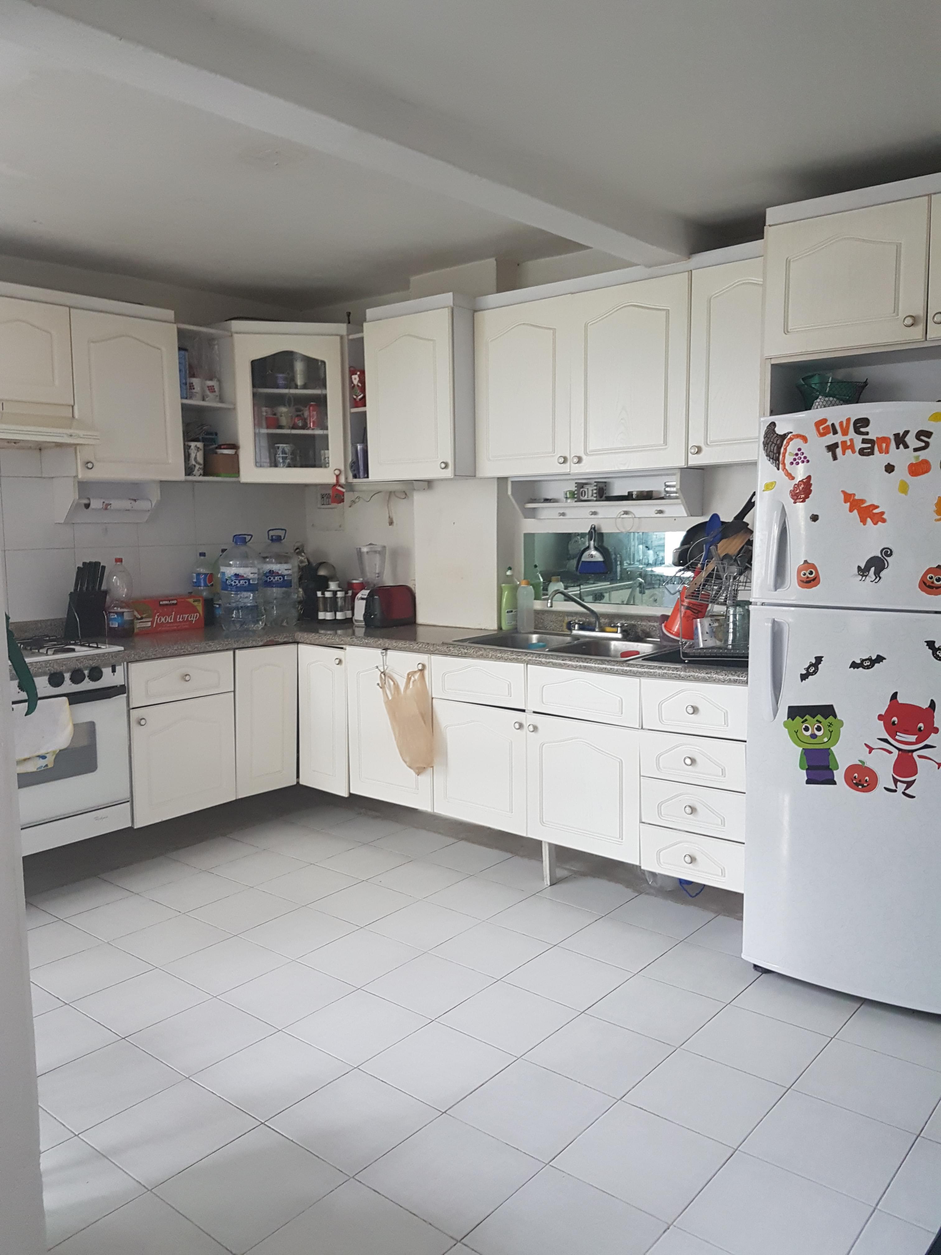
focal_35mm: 26
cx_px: 470
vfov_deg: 67.3
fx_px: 942
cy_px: 628
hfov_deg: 53.1
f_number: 1.7
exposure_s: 1/24
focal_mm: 4.2
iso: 160
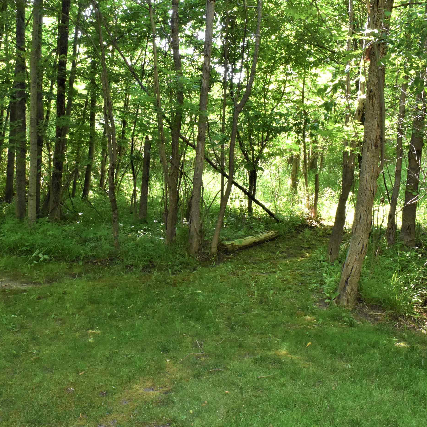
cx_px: 157
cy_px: 206
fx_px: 530
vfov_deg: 43.9
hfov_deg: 43.5
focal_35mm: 38
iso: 2500
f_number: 16
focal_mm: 18
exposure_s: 1/60
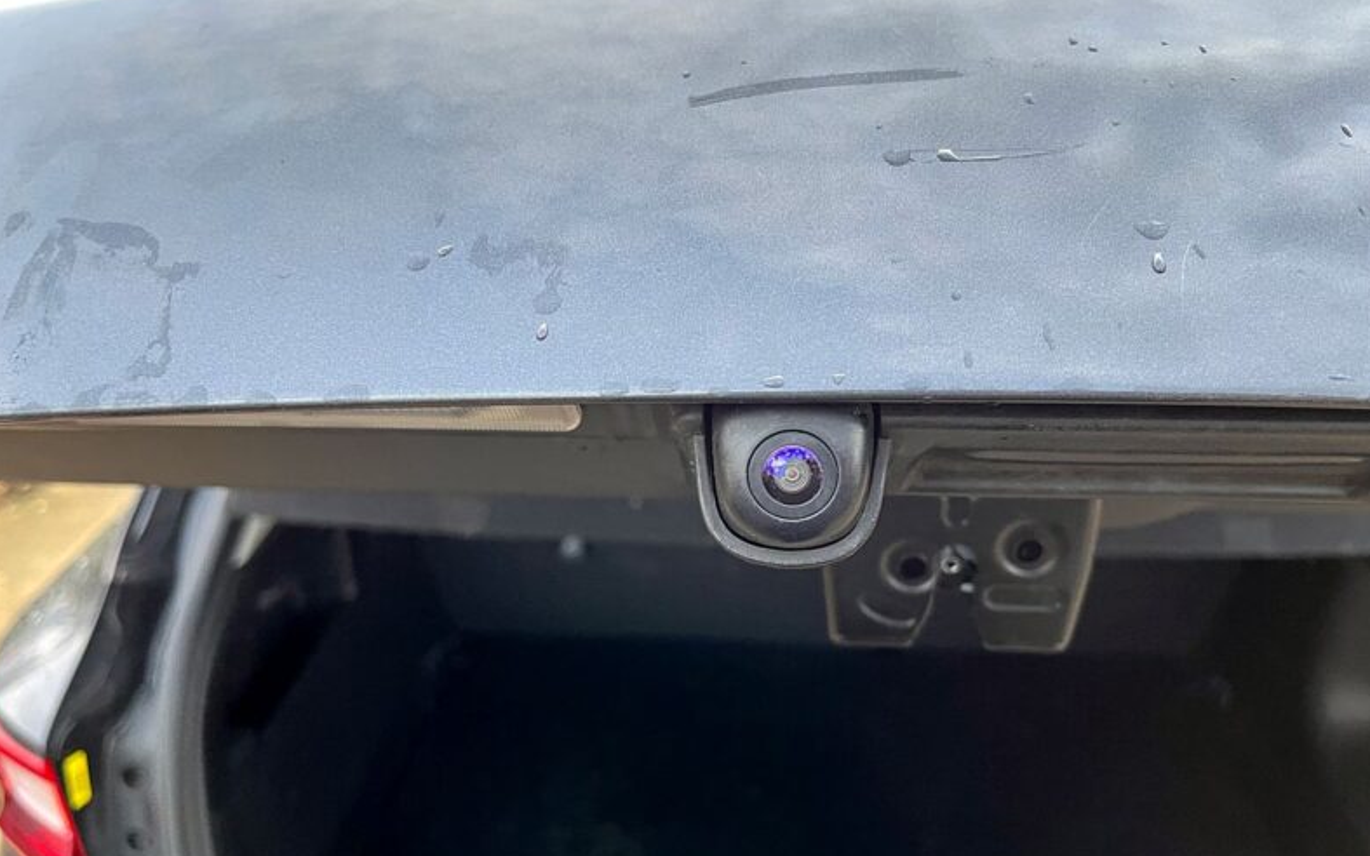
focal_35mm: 28
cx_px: 686
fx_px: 1046
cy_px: 452
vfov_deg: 44.5
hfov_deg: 66.5
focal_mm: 5.1
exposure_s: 1/83
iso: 125
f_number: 1.6
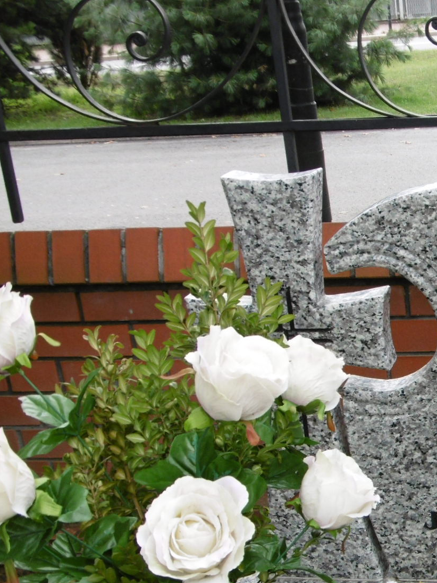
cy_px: 400
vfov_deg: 27.2
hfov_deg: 19.4
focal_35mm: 71
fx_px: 1195
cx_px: 535
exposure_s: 1/100
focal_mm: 6.8
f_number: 3.7
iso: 100
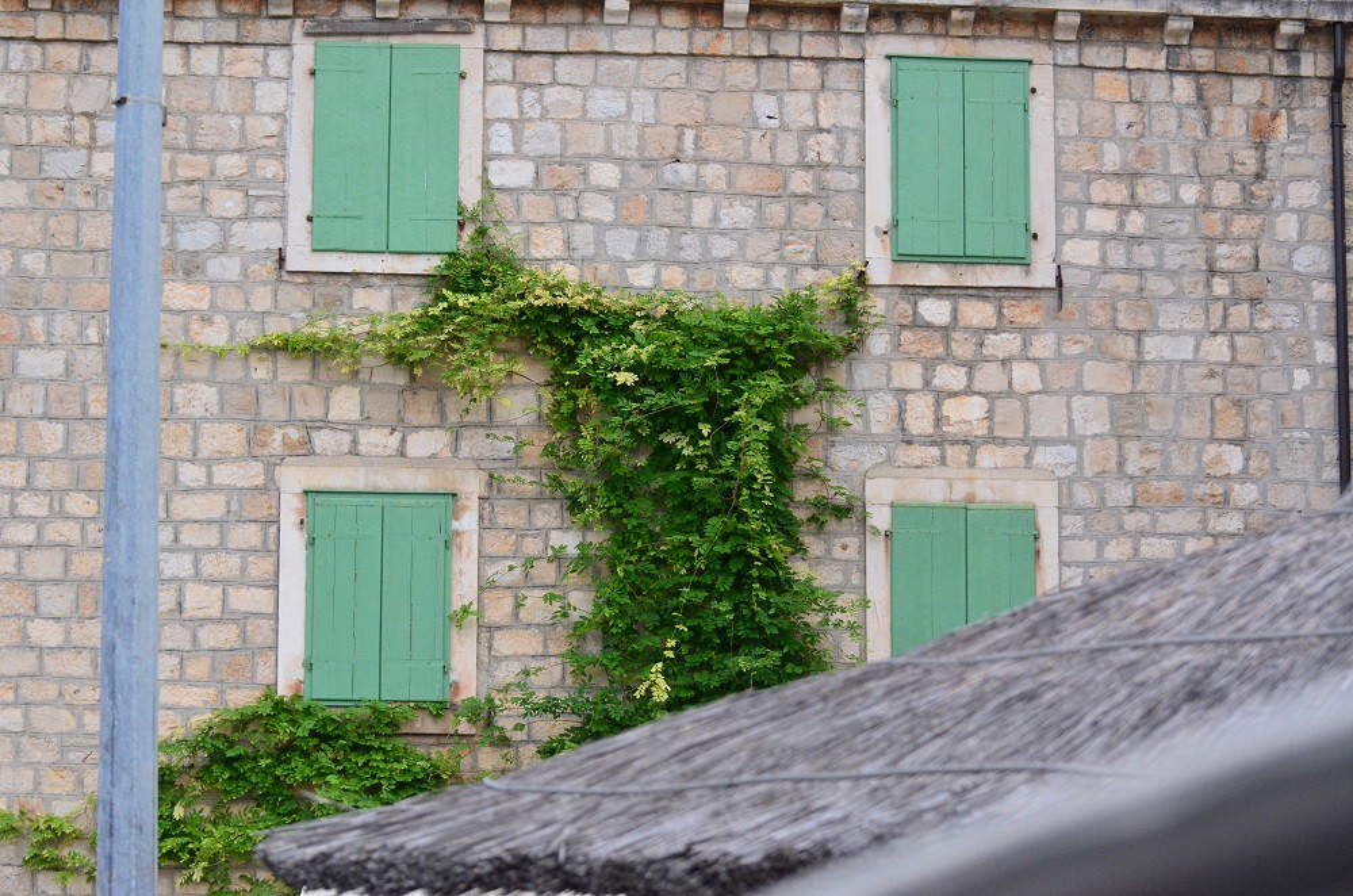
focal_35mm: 105
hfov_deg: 19.5
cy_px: 448
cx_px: 676
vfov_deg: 13.0
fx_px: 3937
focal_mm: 70
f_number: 4.5
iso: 2000
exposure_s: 1/800
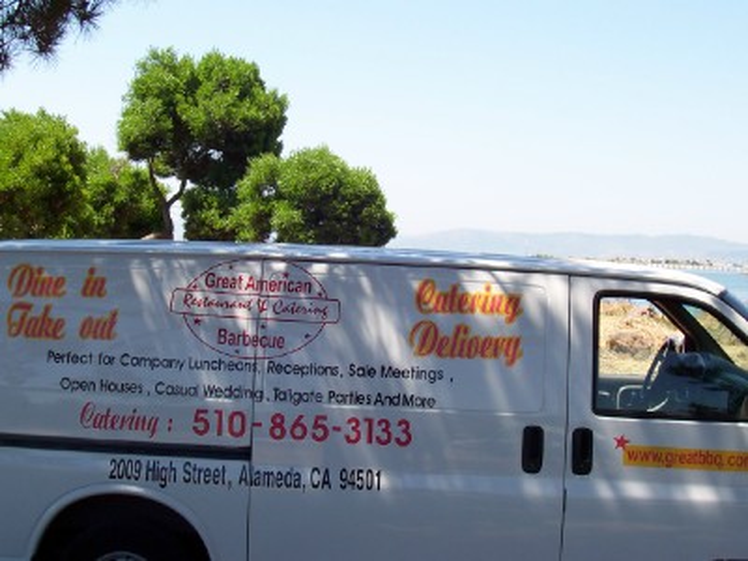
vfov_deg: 25.7
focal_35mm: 57
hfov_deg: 33.8
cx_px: 374
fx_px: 1232
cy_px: 280
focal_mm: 8.6
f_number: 6.7
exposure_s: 1/180
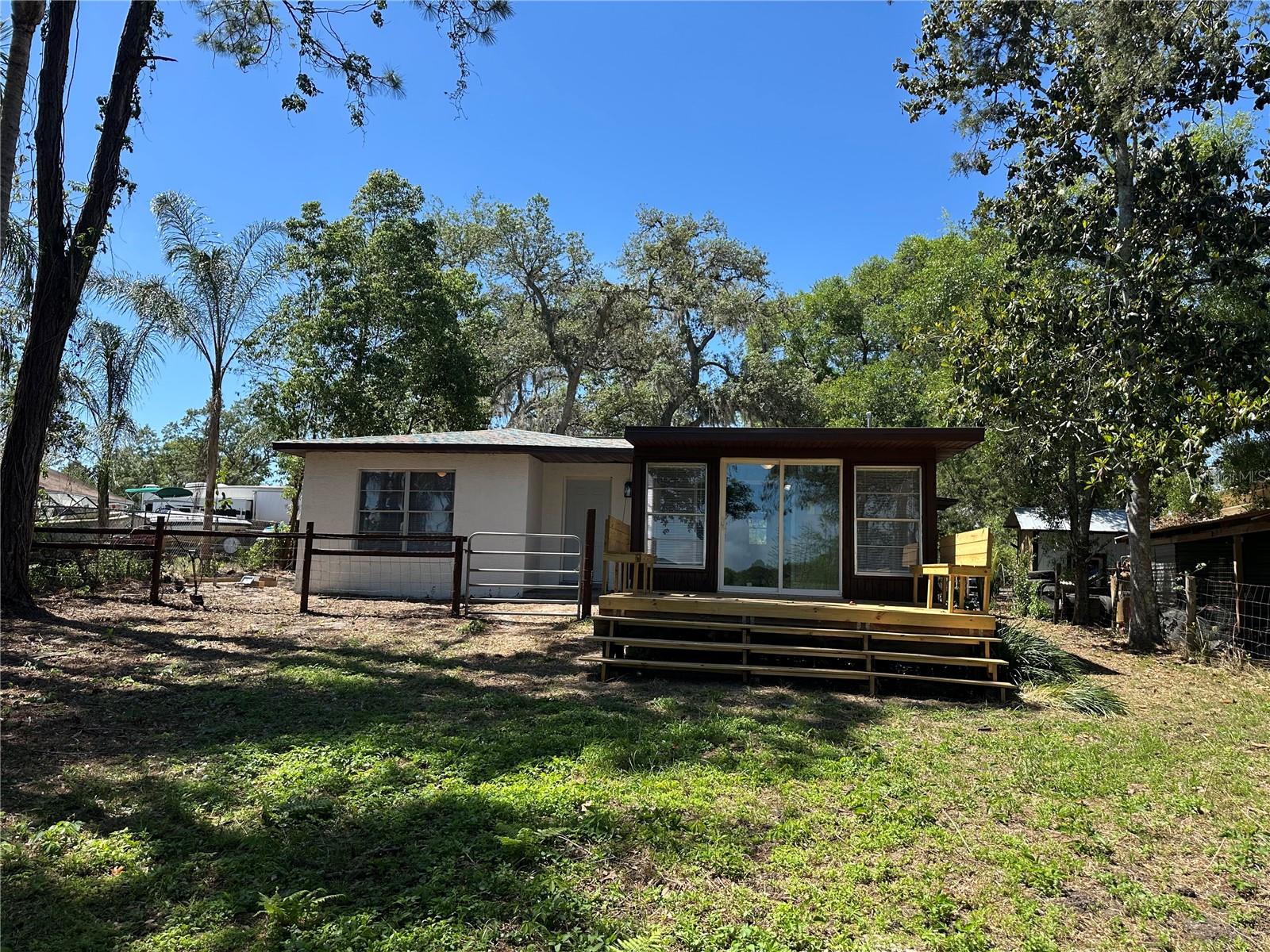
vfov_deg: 56.8
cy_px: 476
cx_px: 635
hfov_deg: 71.6
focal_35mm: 24
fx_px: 881
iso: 80
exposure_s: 1/2110
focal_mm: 6.86
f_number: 1.78
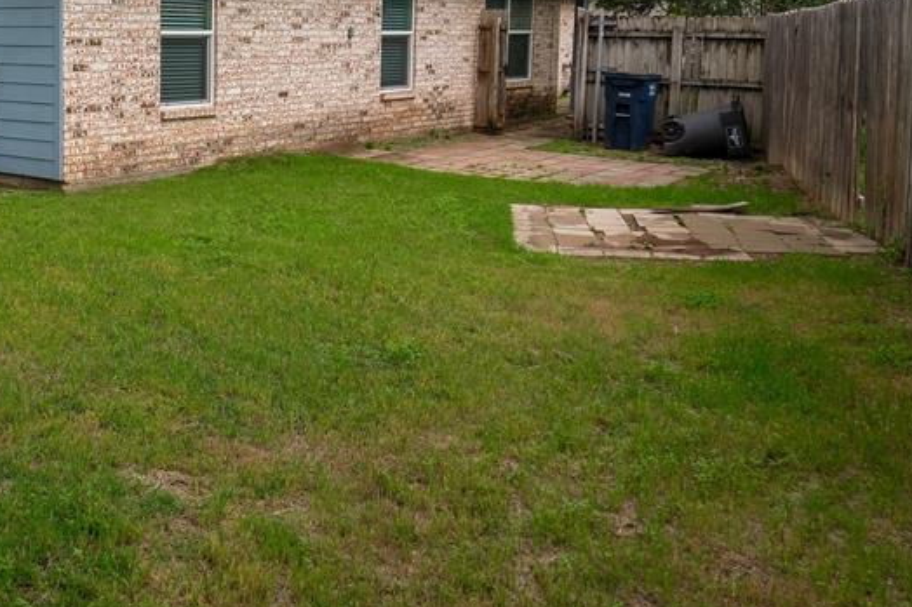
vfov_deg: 31.9
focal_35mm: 41
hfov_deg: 44.9
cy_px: 137
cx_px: 171
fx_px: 1038
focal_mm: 14.1
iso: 125
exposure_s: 1/600
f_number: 9
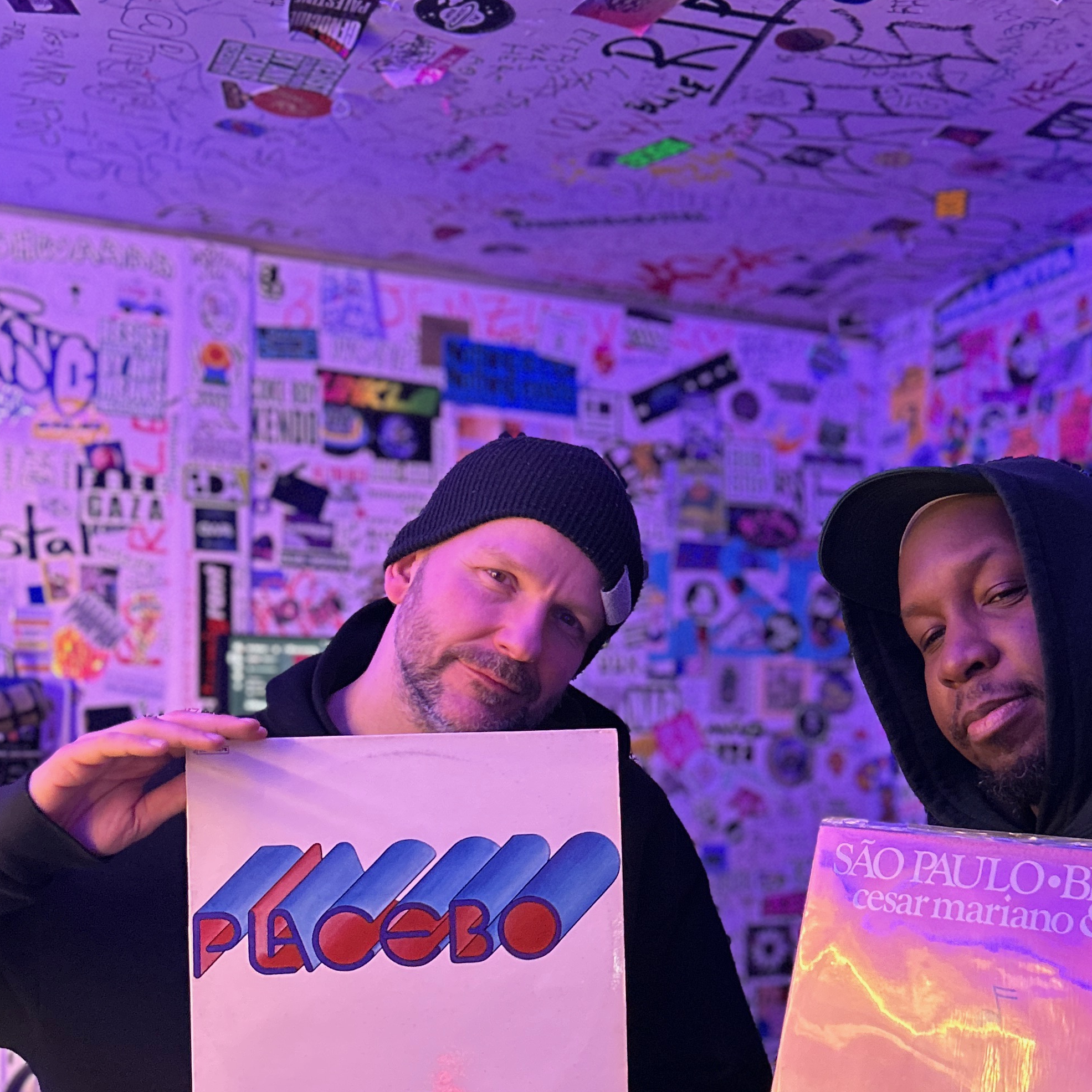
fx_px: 1677
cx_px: 742
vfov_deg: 35.8
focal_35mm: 47
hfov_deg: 35.6
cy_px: 708
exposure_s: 1/30
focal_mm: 5.7
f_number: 1.5
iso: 800
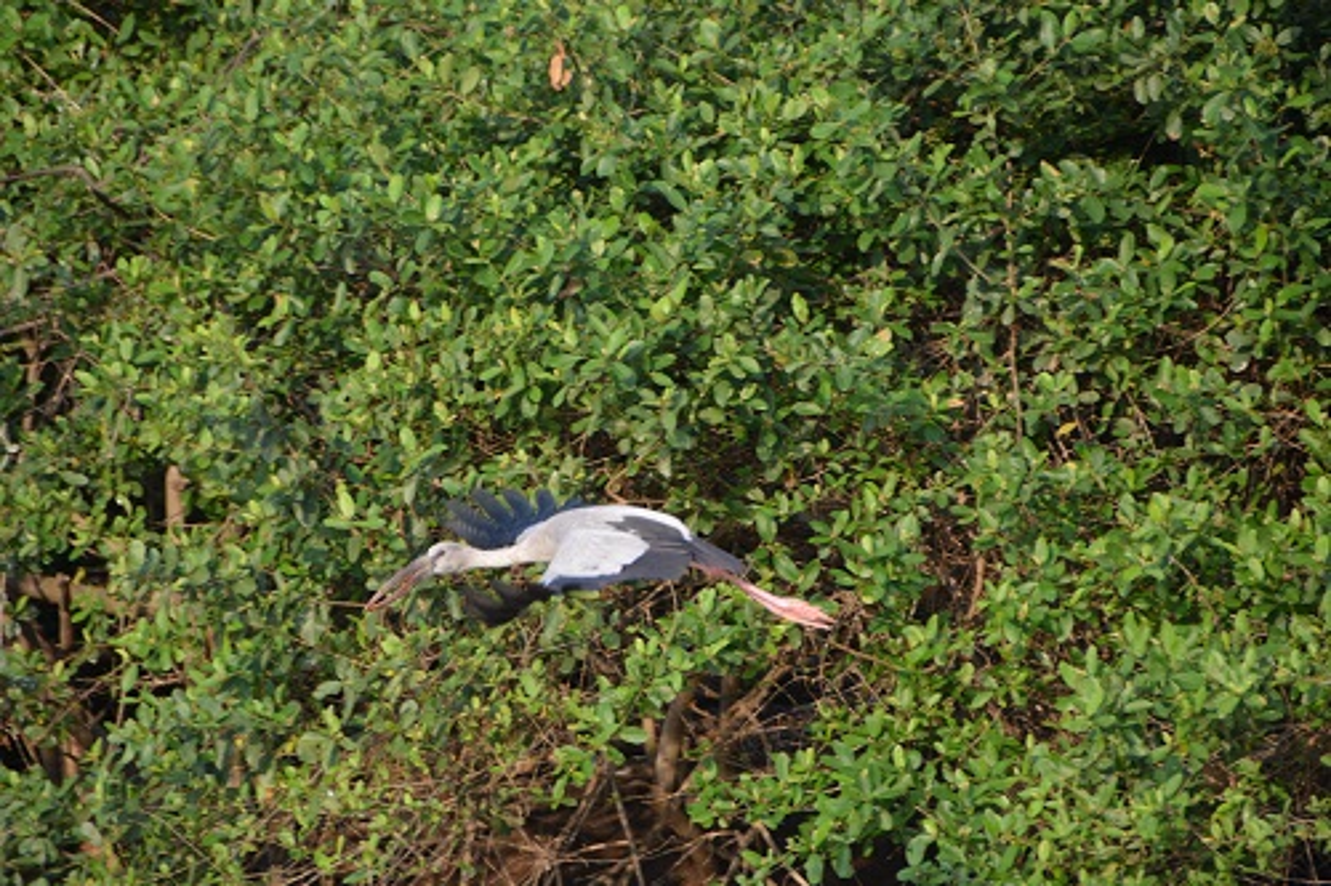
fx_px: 11087
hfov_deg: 6.9
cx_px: 666
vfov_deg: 4.6
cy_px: 443
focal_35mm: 300
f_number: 5.6
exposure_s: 1/1000
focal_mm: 200
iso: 720
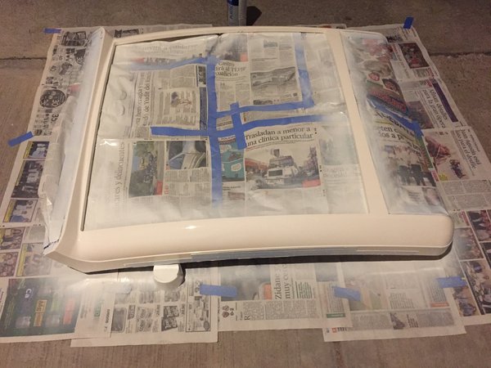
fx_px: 411
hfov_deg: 61.7
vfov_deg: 48.2
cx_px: 246
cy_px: 184
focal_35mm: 29
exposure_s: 1/15
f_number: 2.2
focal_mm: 4.15
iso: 320
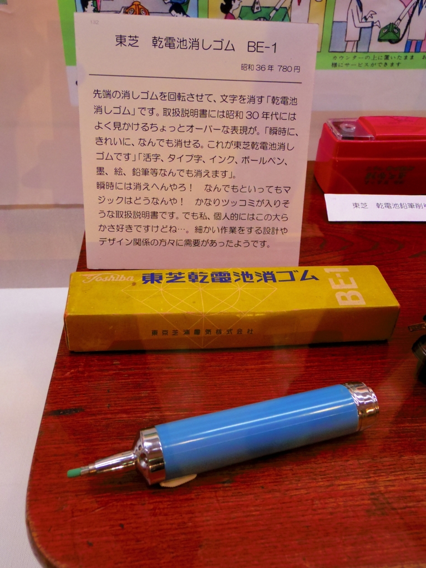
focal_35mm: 33
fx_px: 541
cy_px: 284
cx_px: 213
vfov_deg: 55.4
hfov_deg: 42.9
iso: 800
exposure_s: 1/50
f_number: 3.2
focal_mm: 7.2
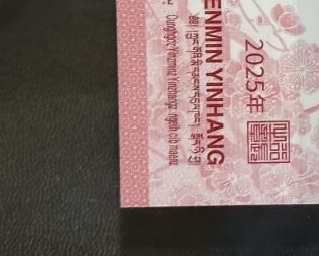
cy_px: -89
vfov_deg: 7.4
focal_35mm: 206
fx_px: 1947
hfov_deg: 8.8
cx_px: 657
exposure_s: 1/50
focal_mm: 6.86
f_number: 1.78
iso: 125
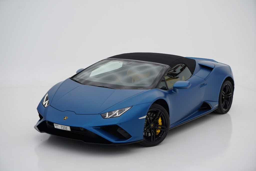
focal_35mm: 70
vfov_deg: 19.5
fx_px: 498
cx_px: 128
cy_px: 86
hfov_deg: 28.8
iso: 200
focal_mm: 70
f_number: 5.6
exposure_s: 1/200
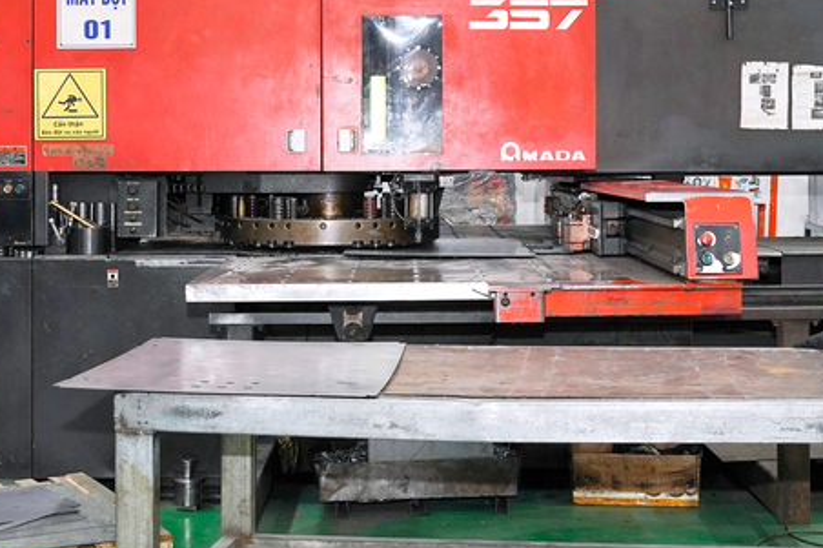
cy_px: 117
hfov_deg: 32.3
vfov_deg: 21.6
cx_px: 468
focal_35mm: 62
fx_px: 1417
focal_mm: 35
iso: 1250
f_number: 4
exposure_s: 1/60
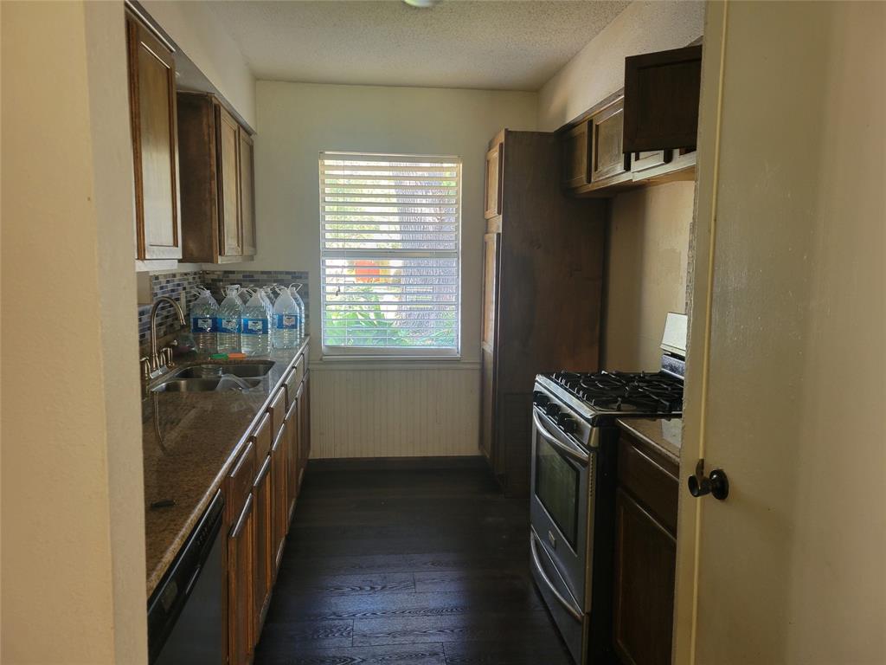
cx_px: 443
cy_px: 332
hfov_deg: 67.3
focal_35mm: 26
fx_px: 665
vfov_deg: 53.1
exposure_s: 1/40
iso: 160
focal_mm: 5.4
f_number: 1.8
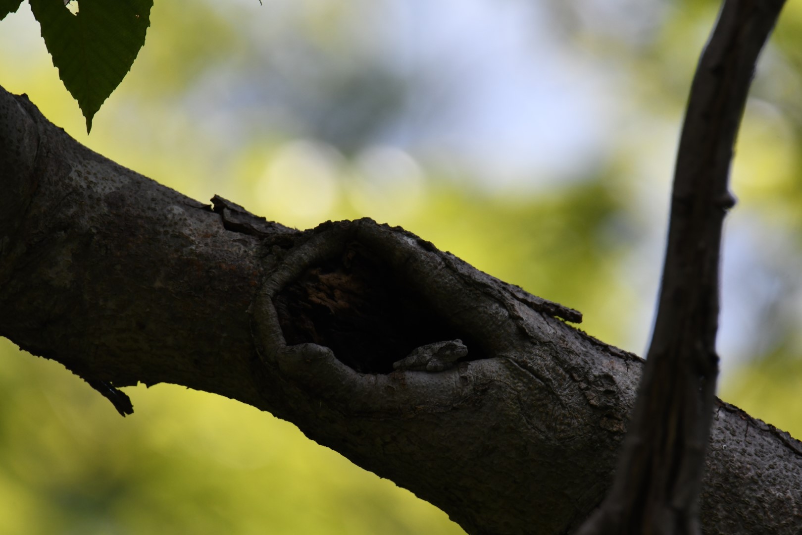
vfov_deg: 1.5
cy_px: 268
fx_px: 20048
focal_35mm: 900
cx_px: 401
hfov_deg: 2.3
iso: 800
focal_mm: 600
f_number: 7.1
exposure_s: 1/1000
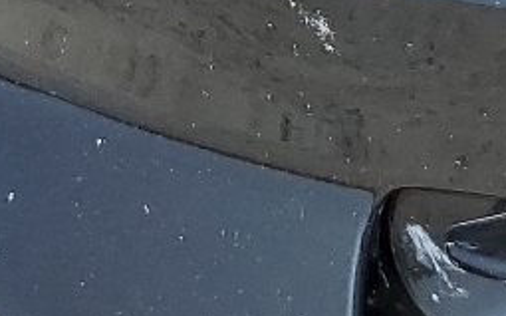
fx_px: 2384
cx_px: 1310
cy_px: -451
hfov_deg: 10.2
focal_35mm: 173
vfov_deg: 7.1
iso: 50
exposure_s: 1/3333
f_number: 1.5
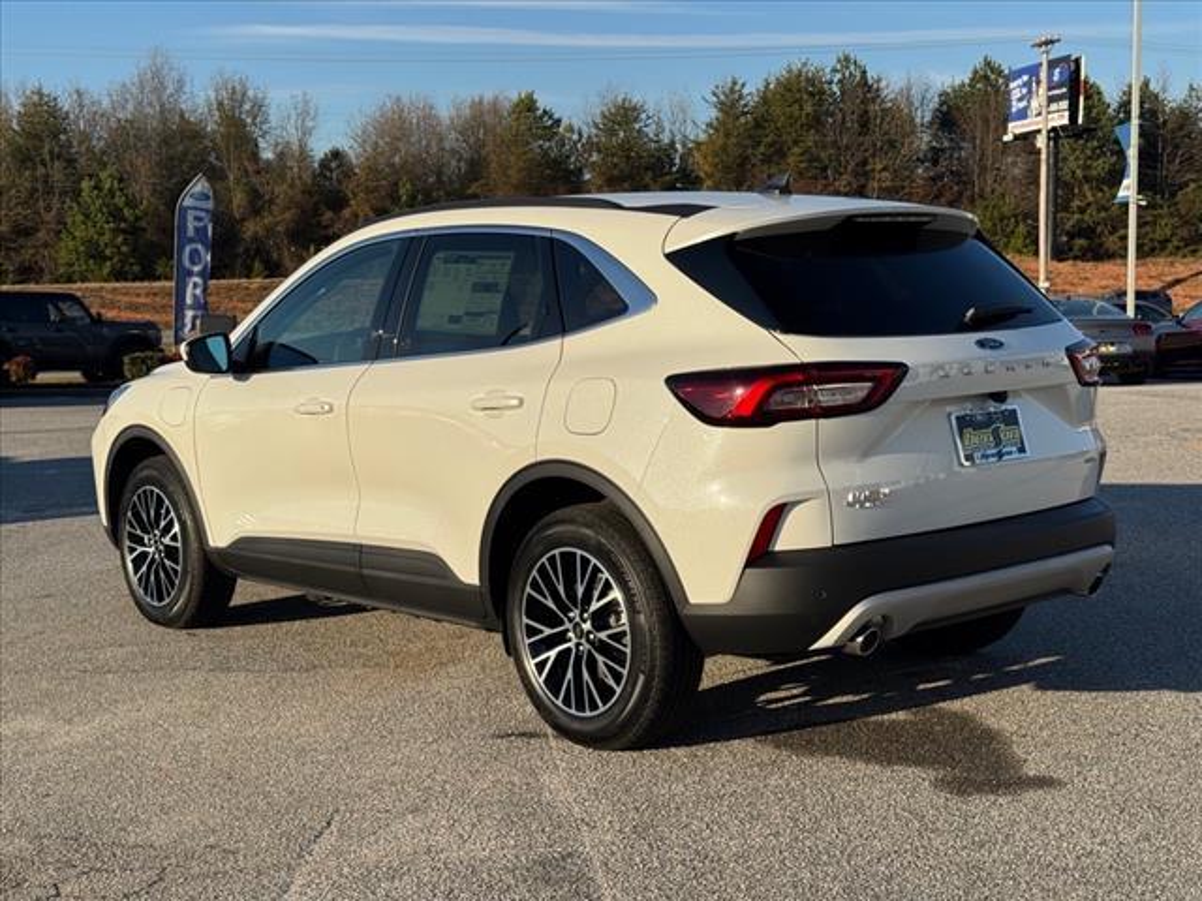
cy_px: 450
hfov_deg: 39.7
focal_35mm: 48
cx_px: 601
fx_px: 1667
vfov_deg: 30.3
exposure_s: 1/5848
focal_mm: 6.76
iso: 64
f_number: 1.78
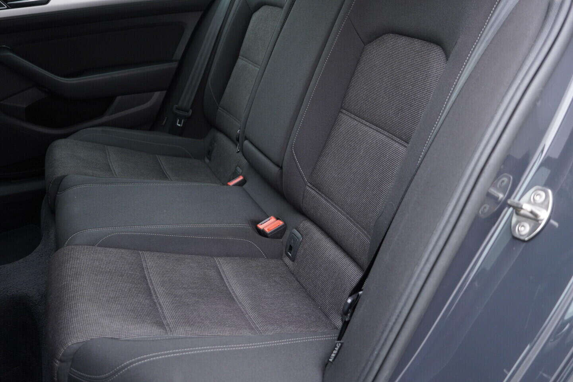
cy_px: 191
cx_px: 286
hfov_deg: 53.1
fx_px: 573
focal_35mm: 36
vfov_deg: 36.9
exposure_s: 1/40
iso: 320
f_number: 2.8
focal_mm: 24
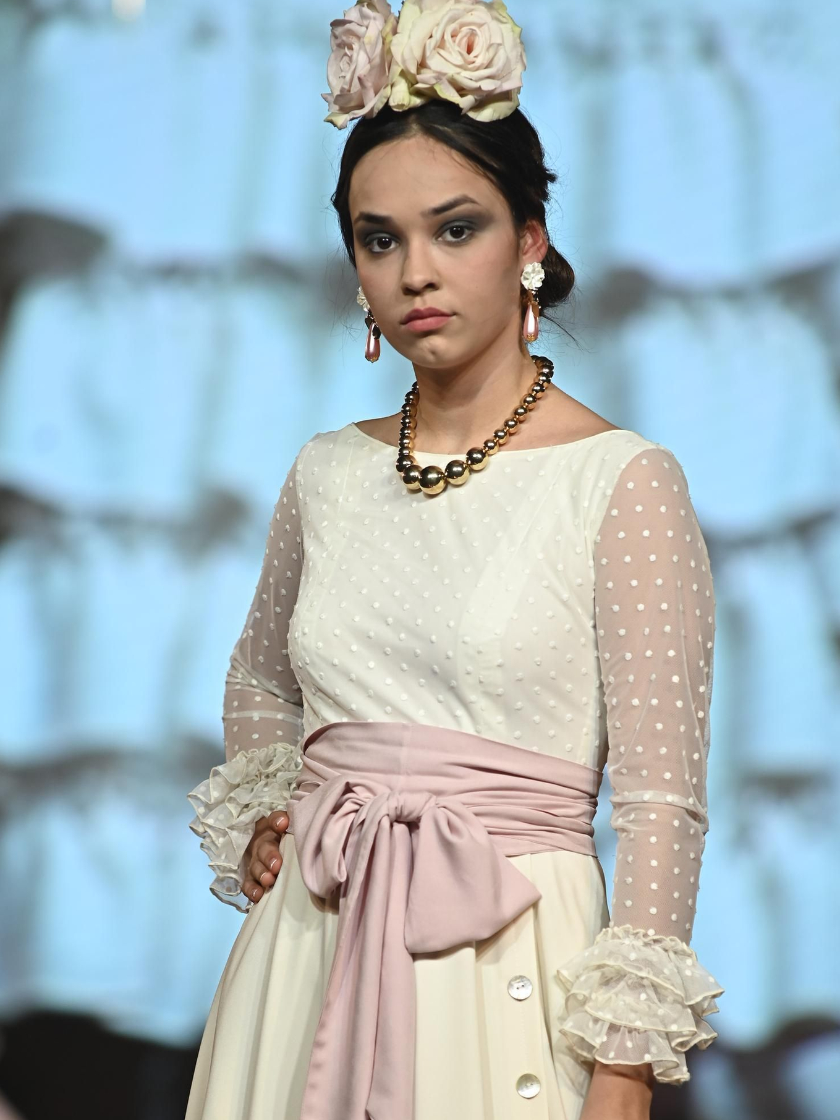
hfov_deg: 5.8
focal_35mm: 255
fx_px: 8251
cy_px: 670
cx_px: 411
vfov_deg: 7.8
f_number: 4
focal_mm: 200
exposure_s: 1/400
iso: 1000
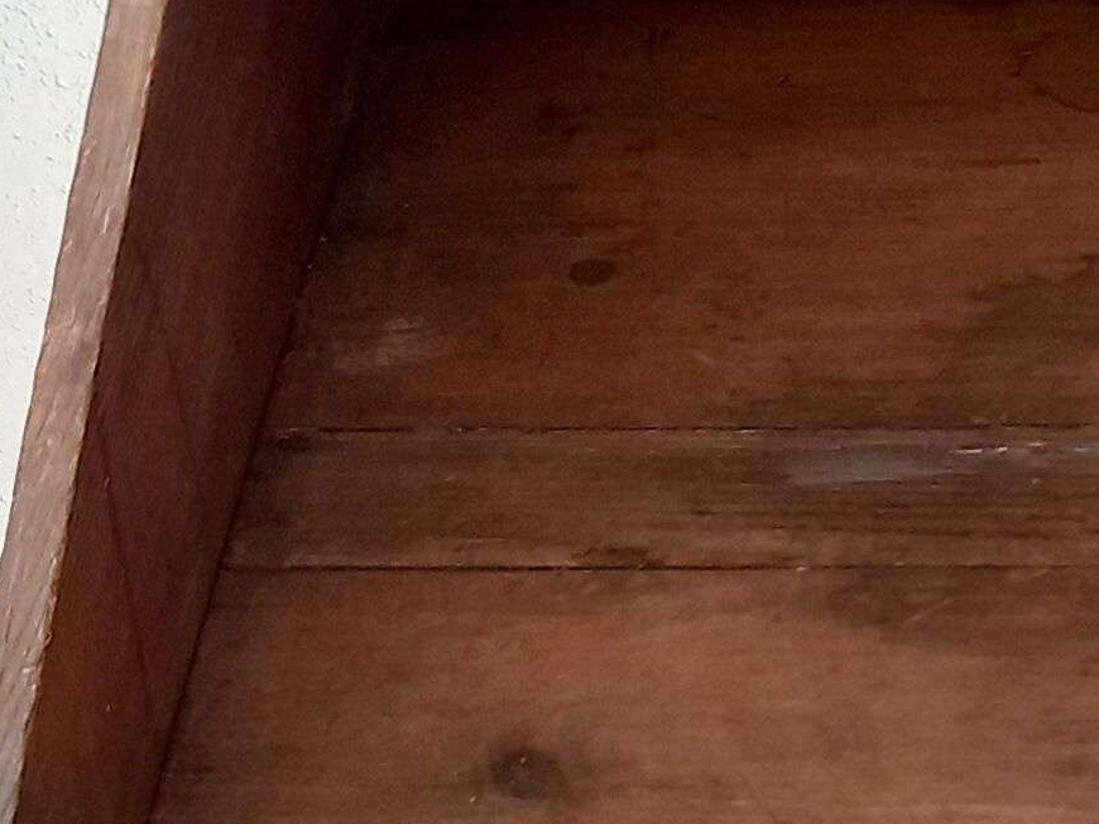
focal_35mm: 115
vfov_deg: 12.9
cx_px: 1191
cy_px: 398
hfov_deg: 16.6
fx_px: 3650
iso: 160
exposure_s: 1/33
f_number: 2
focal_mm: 4.6
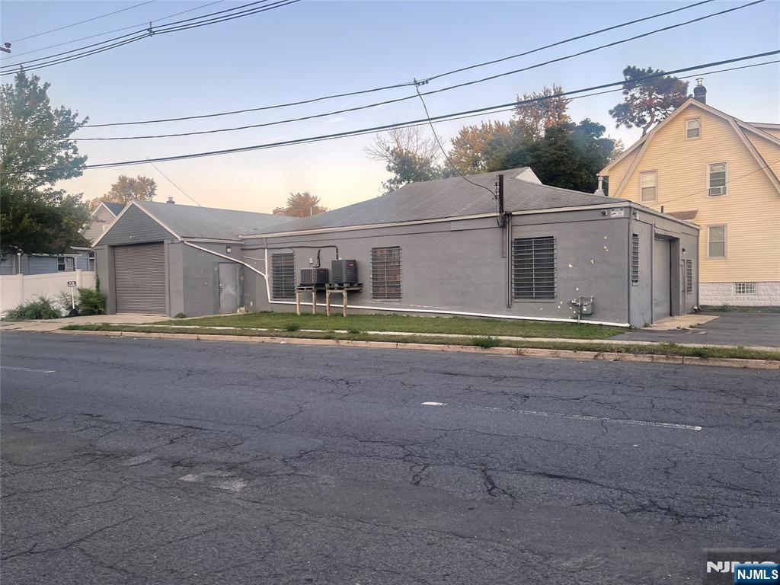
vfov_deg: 54.9
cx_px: 390
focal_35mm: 25
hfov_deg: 69.4
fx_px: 563
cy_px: 292
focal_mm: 5.1
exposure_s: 1/205
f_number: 1.6
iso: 32
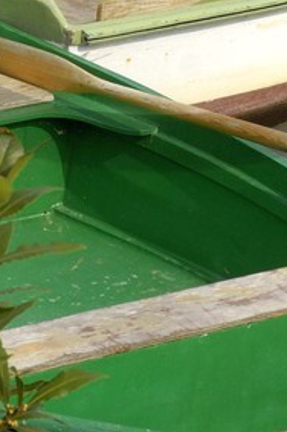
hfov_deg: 5.2
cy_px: -304
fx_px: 3150
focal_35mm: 263
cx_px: 156
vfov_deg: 7.6
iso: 100
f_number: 9
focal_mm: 31
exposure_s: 1/160
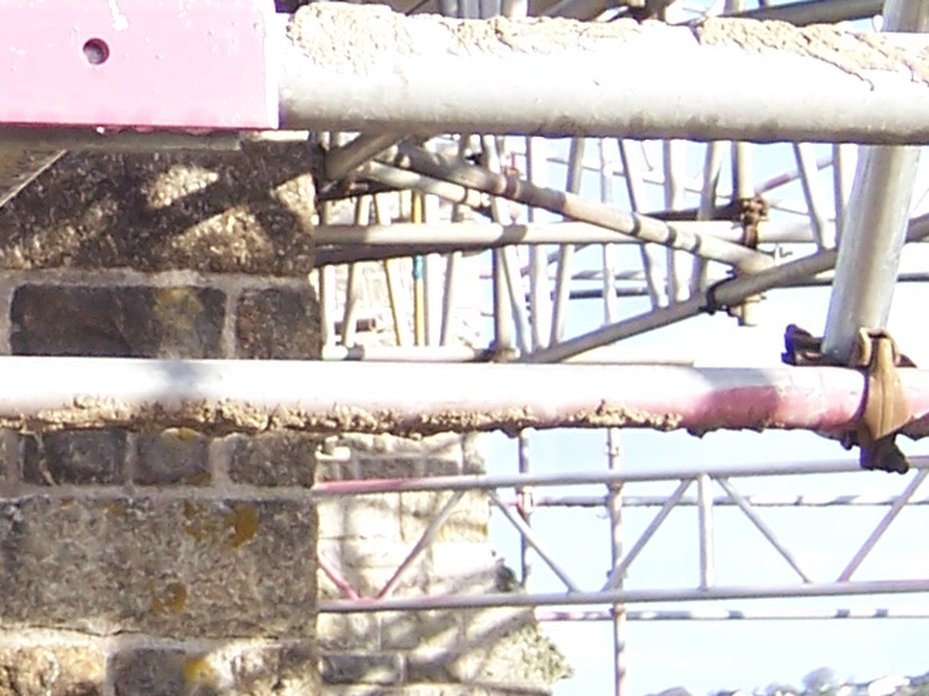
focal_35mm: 141
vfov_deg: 10.4
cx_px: 42
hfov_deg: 13.8
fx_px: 3783
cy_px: 37
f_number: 2.8
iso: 80
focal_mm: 6.2
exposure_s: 1/400
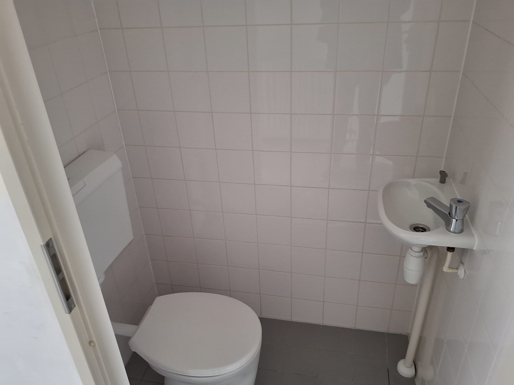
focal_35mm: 27
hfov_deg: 65.3
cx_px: 257
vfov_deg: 51.4
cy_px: 192
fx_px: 401
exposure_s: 1/25
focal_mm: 3.6
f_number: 1.9
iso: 250
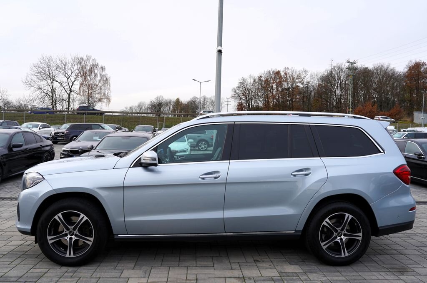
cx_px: 214
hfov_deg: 69.5
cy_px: 142
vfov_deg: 49.4
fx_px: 308
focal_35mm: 26
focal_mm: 26
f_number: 5.6
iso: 100
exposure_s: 1/125
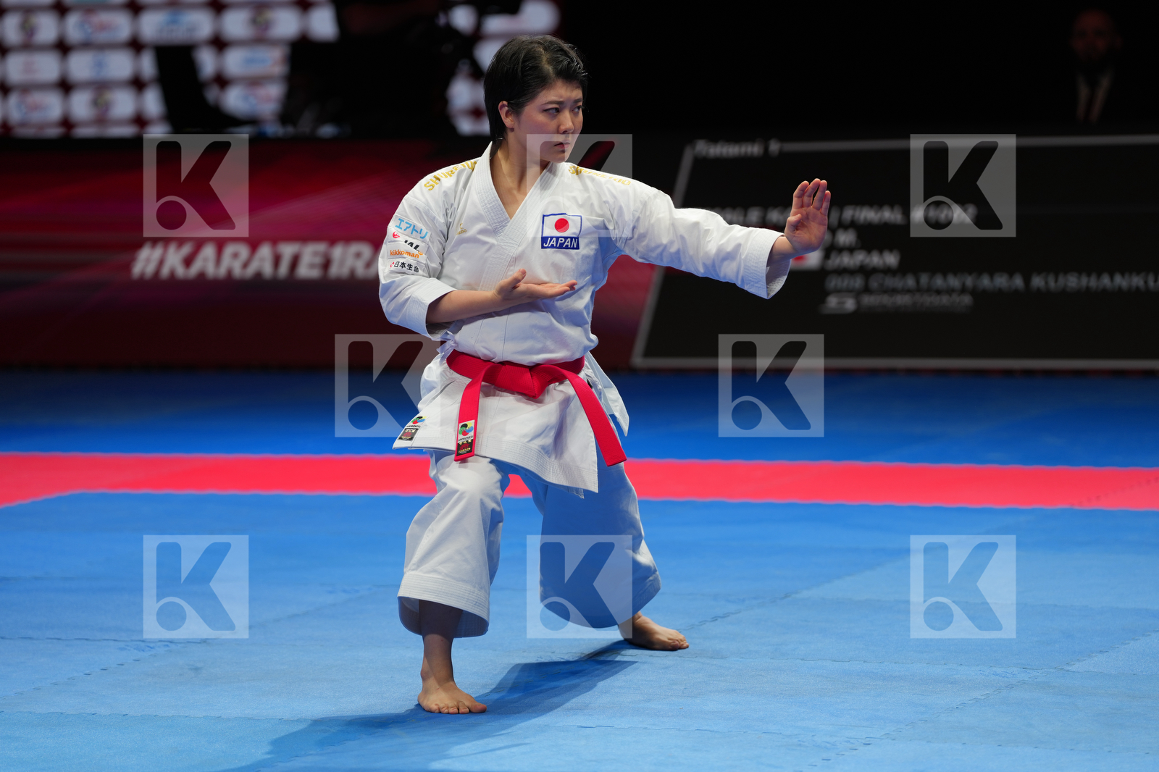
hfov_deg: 12.3
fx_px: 5375
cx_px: 580
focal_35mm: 167
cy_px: 386
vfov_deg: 8.2
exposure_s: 1/500
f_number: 2.8
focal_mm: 167
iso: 200
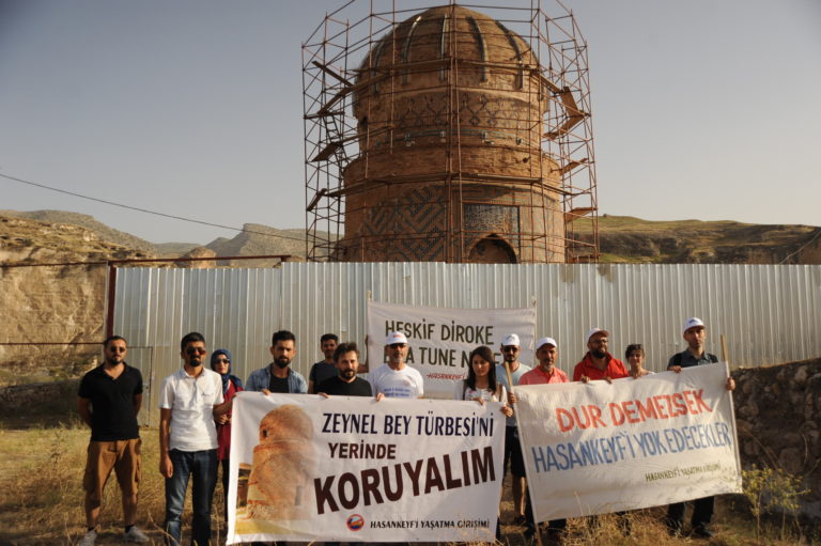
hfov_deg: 55.8
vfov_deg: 38.8
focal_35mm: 34
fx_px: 775
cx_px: 410
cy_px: 273
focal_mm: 34
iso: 800
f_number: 4
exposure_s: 1/6400
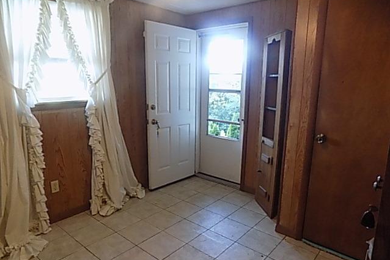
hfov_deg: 73.8
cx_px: 195
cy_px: 138
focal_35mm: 24
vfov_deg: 53.1
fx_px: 260
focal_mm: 4
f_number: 3.1
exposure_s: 1/25
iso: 400
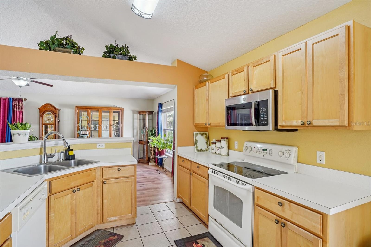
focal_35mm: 18
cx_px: 186
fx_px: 185
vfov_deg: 67.4
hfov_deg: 90.0
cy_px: 124
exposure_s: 1/8
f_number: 9
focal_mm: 18
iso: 400
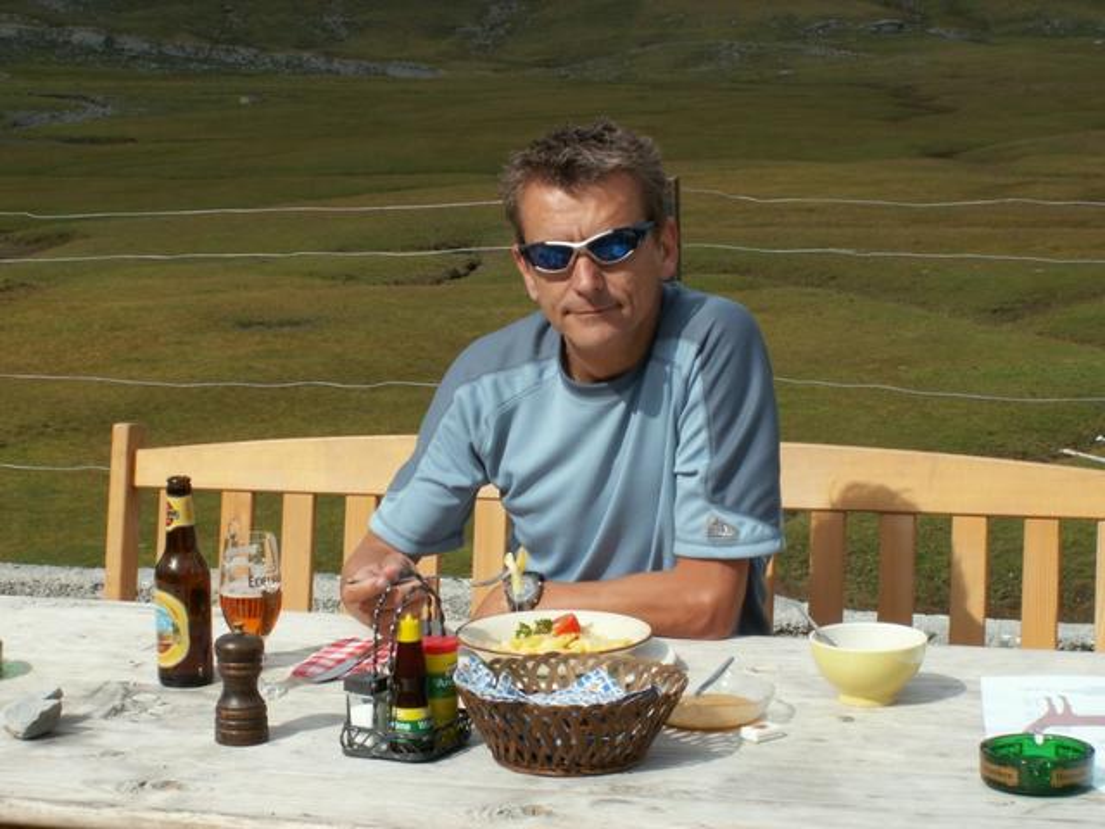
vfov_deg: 19.1
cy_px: 414
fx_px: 2458
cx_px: 552
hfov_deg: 25.3
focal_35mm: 77
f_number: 8
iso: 50
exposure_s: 1/125
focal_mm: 12.93
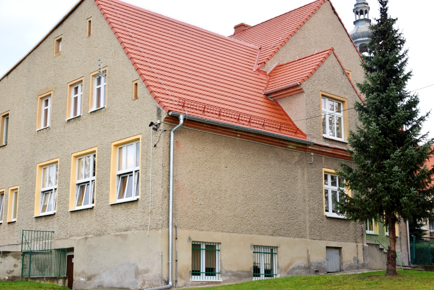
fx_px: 687
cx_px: 217
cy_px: 145
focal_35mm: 57
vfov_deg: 23.8
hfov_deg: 35.0
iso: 200
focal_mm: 38
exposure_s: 1/100
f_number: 5.6
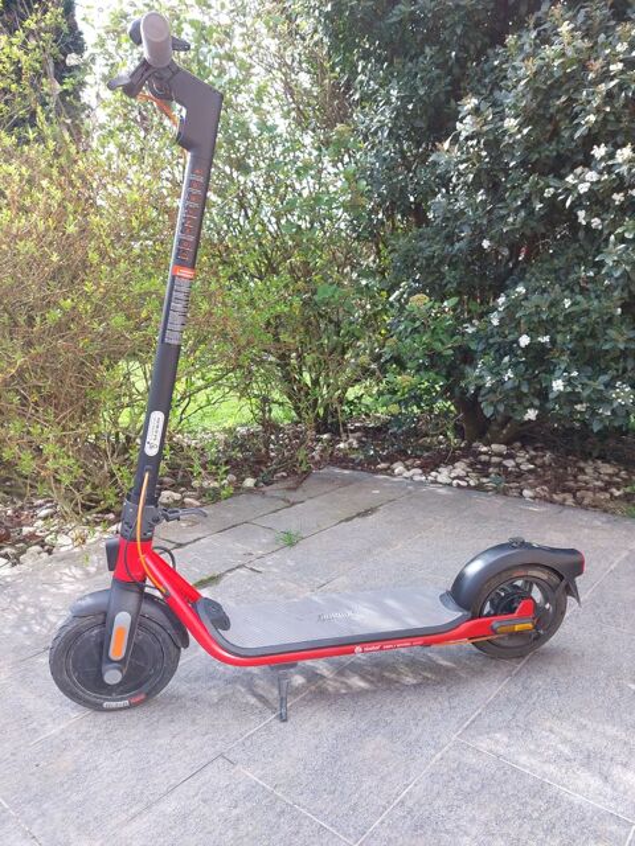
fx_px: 587
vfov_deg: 71.6
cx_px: 318
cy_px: 423
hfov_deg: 56.8
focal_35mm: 24
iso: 25
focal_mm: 5.23
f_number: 1.8
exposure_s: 1/154
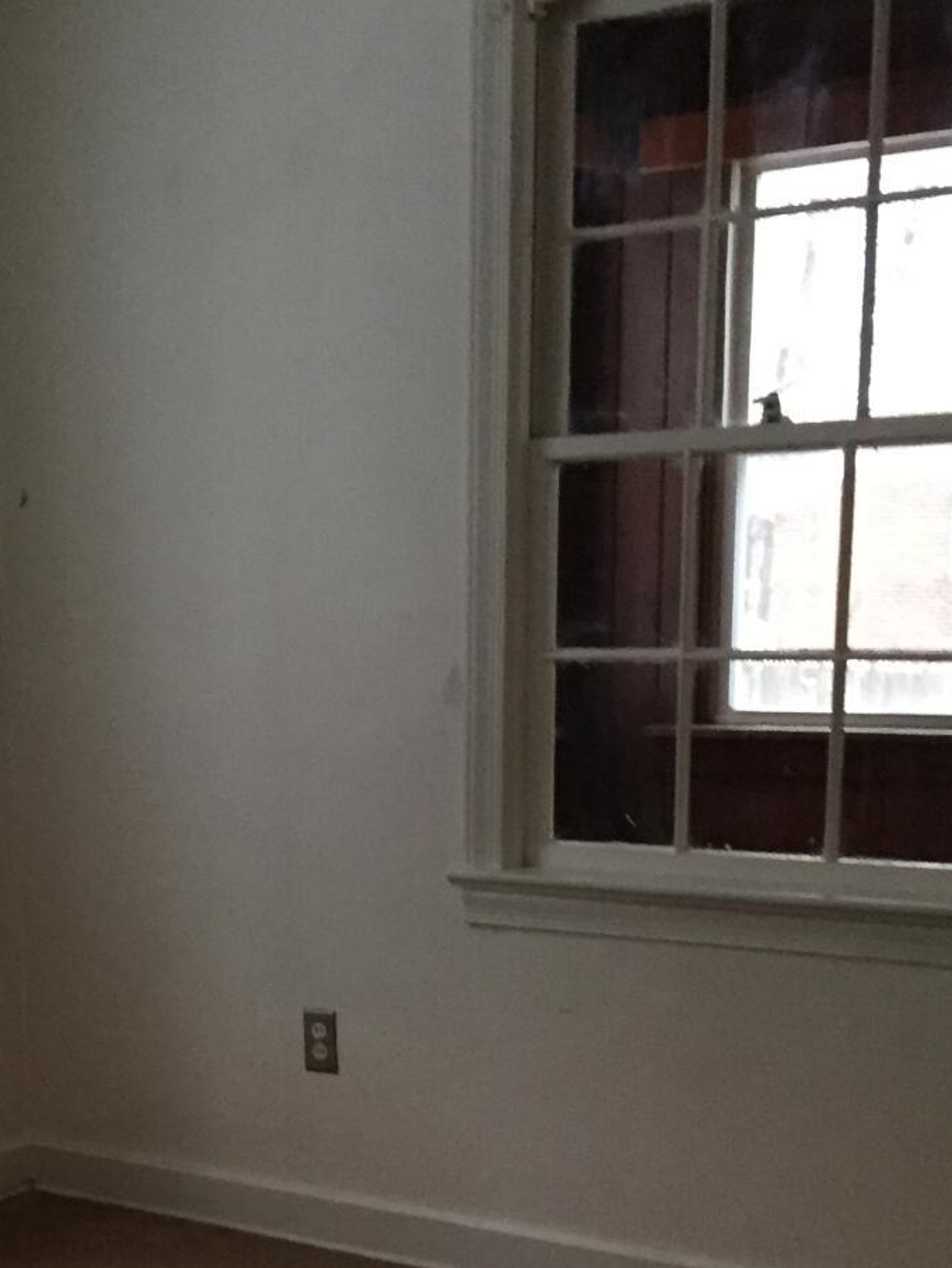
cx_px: 3
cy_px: 1138
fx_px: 2346
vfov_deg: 29.1
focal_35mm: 64
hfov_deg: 22.1
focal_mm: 4.15
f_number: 2.2
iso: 200
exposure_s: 1/30
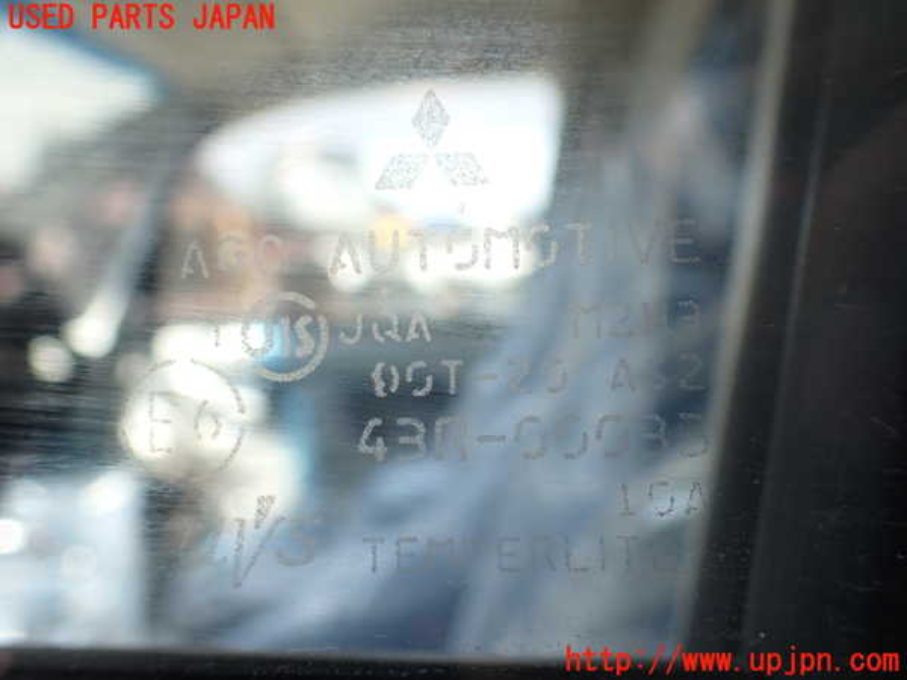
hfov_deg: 60.0
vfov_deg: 46.8
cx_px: 454
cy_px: 340
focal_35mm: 30
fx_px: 786
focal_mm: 5.4
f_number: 2.3
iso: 100
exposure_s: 1/250
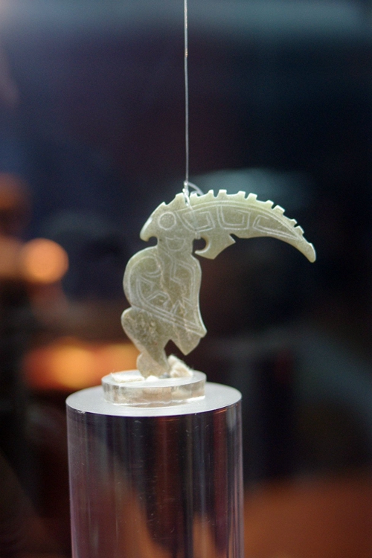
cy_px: 279
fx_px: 713
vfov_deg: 42.7
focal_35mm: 46
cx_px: 186
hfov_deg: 29.2
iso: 800
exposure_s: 1/6
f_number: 2.4
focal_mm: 31
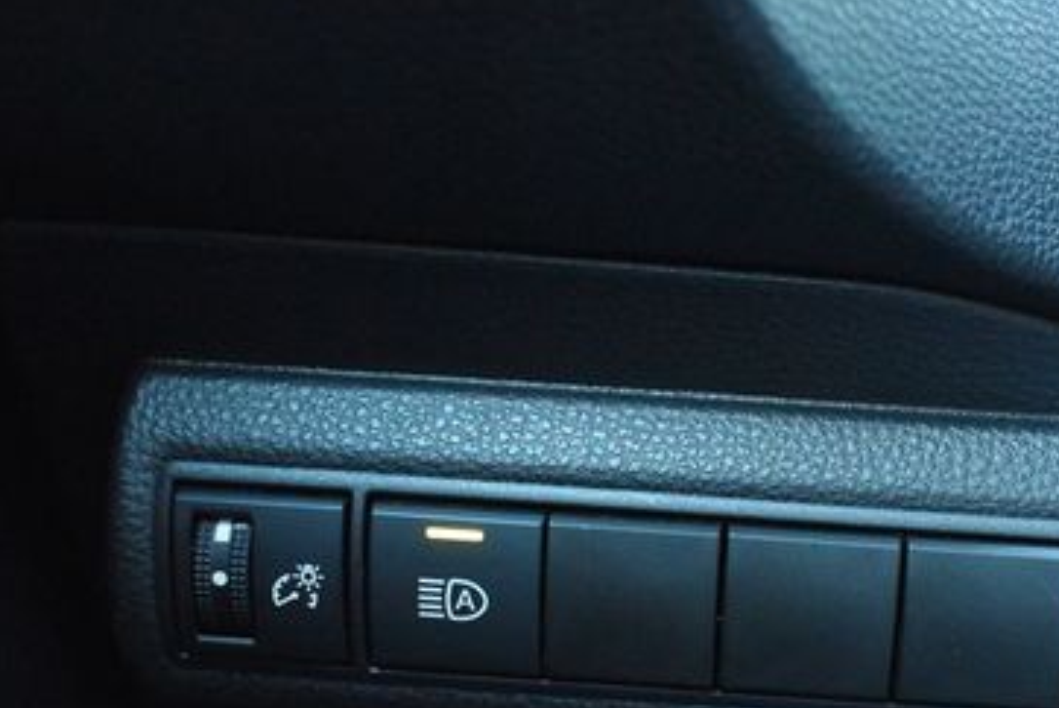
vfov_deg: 25.0
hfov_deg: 36.8
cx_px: 764
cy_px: 592
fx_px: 1560
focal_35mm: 53
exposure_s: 1/125
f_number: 3.8
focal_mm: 20
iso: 2500
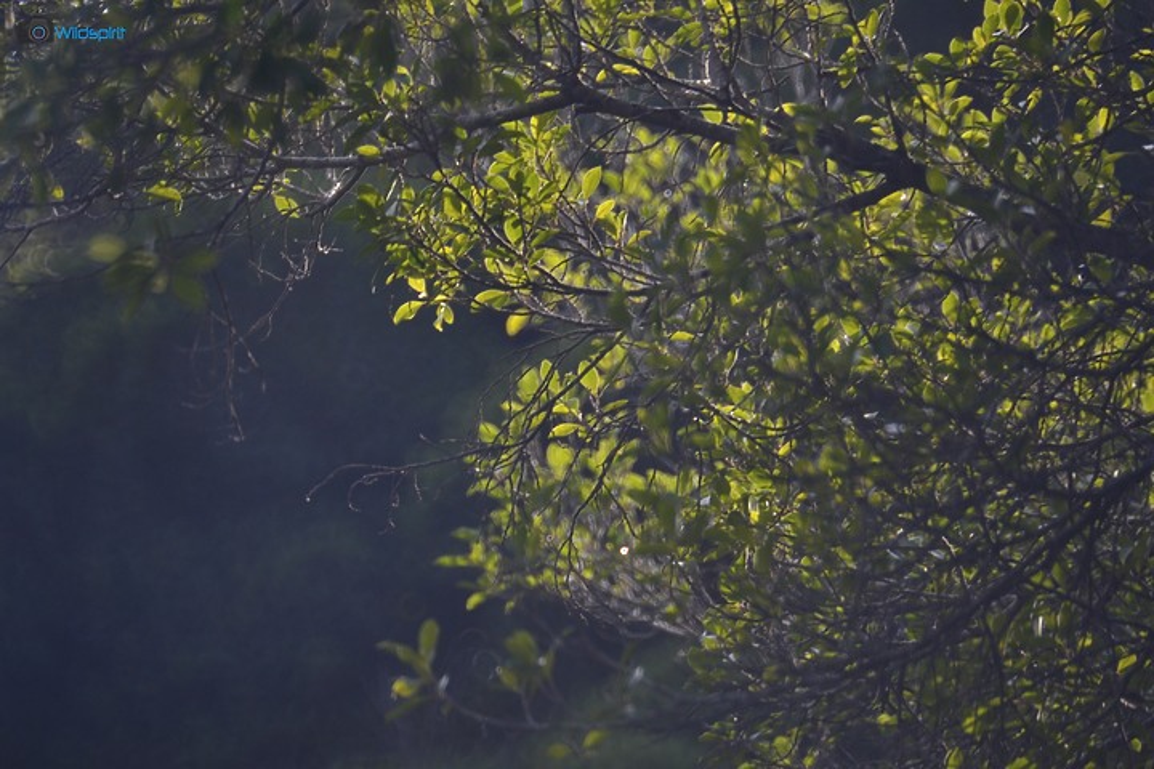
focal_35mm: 450
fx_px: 14424
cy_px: 384
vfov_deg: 3.1
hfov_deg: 4.6
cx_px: 577
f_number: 5.6
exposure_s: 1/125
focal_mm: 300
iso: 140
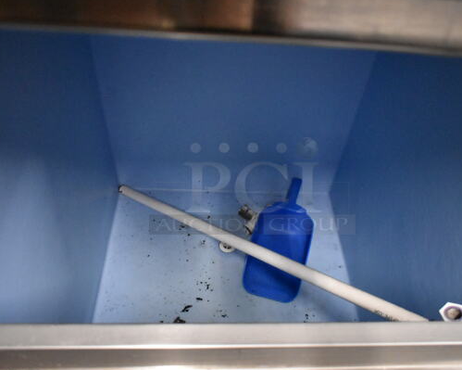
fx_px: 424
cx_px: 253
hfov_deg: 57.1
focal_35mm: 31
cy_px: 185
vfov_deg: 47.1
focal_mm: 18
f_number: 3.5
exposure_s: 1/125
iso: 8000
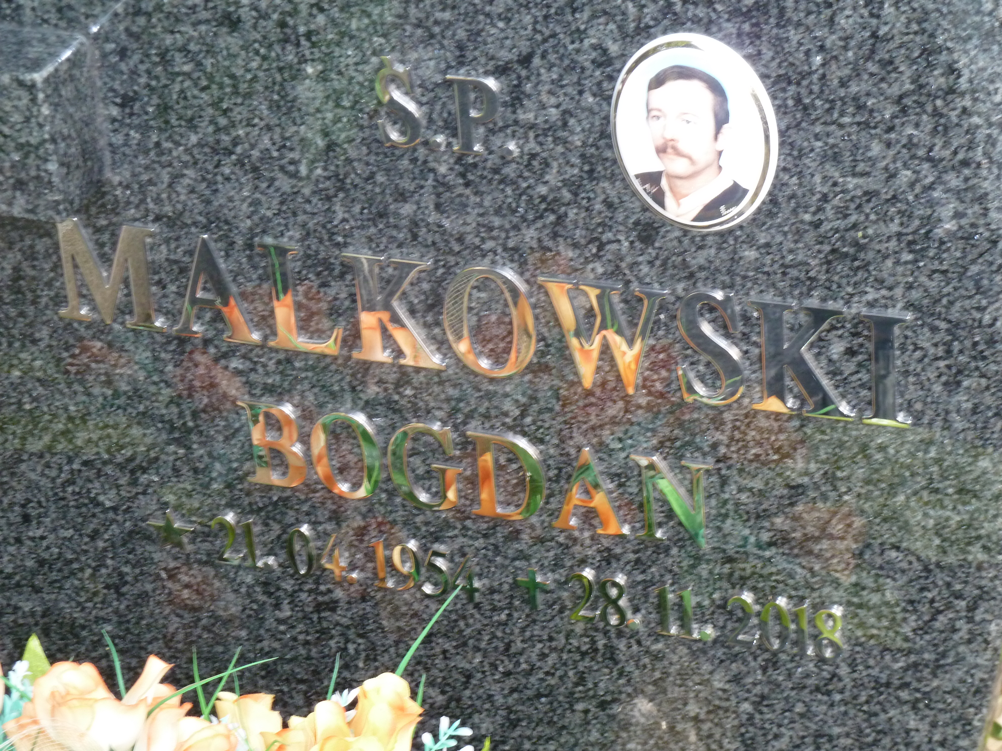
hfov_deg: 18.9
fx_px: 3010
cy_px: 376
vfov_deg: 14.2
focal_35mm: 104
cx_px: 501
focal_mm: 17
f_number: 4.3
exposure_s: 1/40
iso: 250
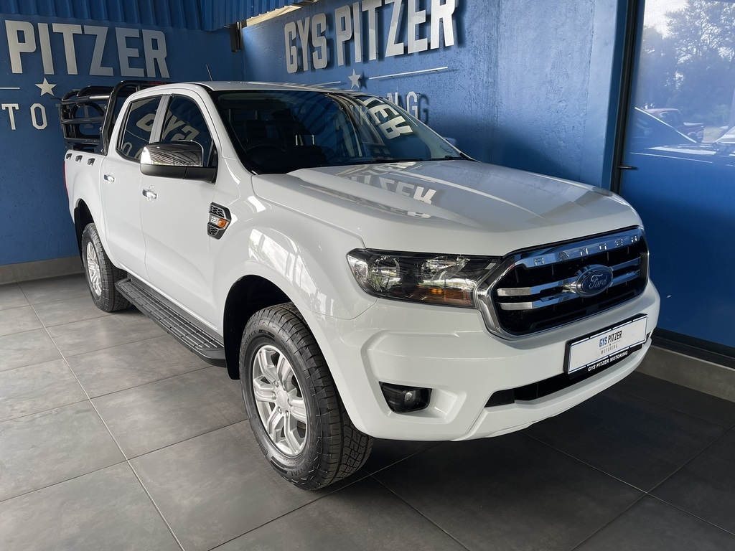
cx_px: 368
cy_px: 276
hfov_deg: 69.4
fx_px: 531
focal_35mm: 25
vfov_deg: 54.9
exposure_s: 1/121
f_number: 1.6
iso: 50
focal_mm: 5.1
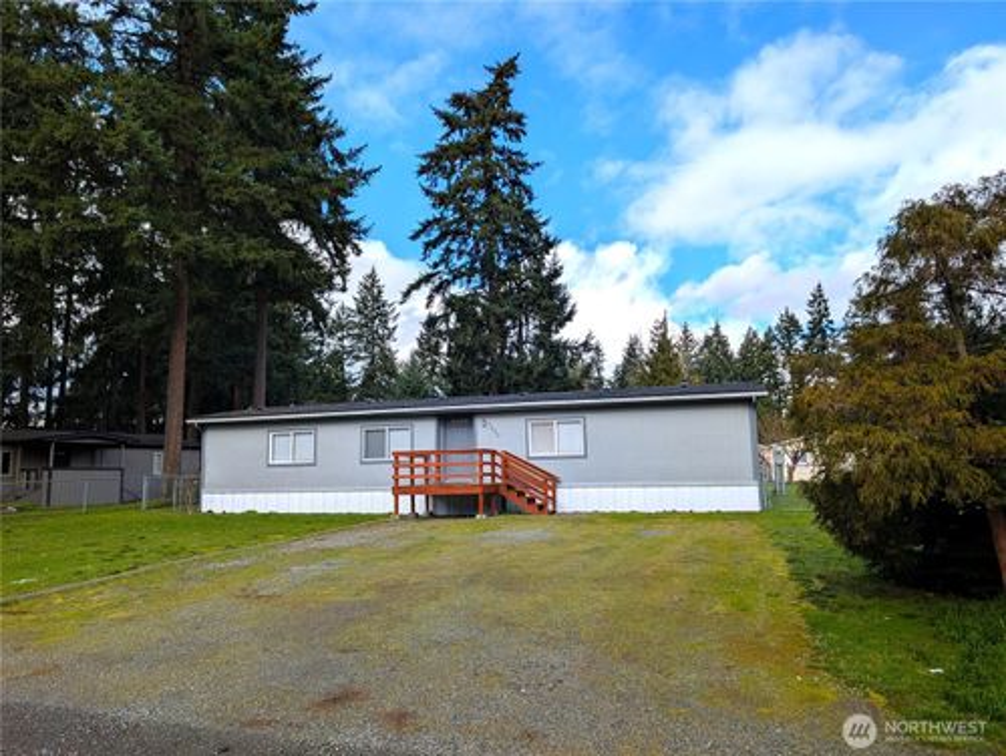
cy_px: 378
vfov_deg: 56.9
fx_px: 698
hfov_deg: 71.5
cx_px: 503
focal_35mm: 24
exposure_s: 1/1805
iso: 21
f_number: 1.68
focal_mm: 6.9
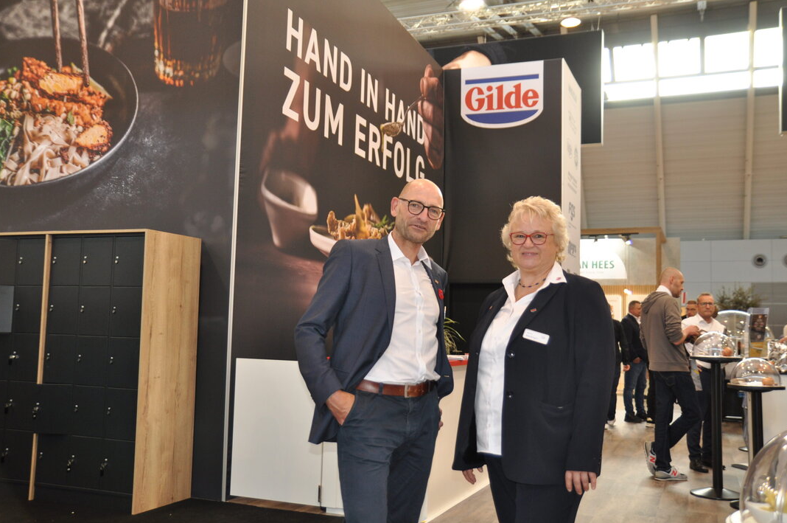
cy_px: 257
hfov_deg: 55.9
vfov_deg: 38.8
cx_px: 402
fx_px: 742
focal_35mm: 34
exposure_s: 1/125
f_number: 2.8
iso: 400
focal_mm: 22
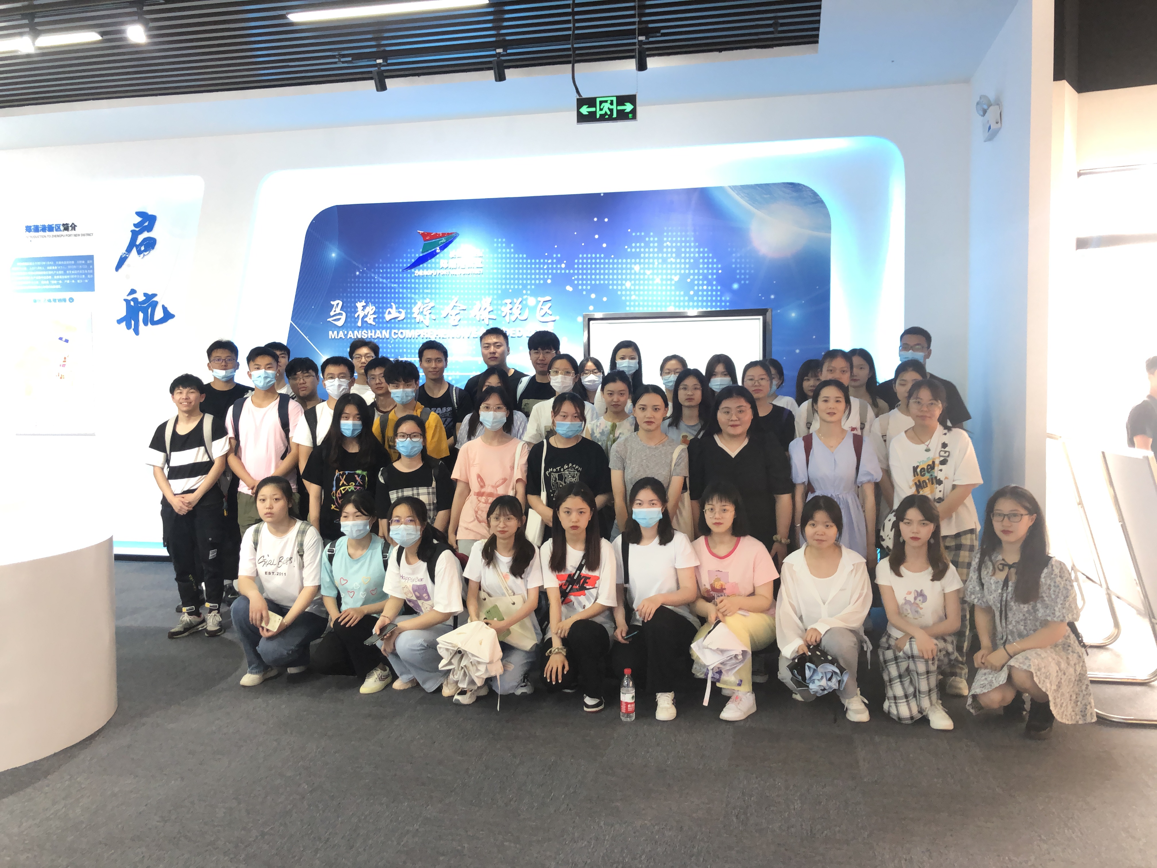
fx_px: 936
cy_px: 434
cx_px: 578
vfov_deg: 49.7
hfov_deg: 63.4
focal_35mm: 28
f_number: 1.8
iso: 125
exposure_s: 1/50
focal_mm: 4
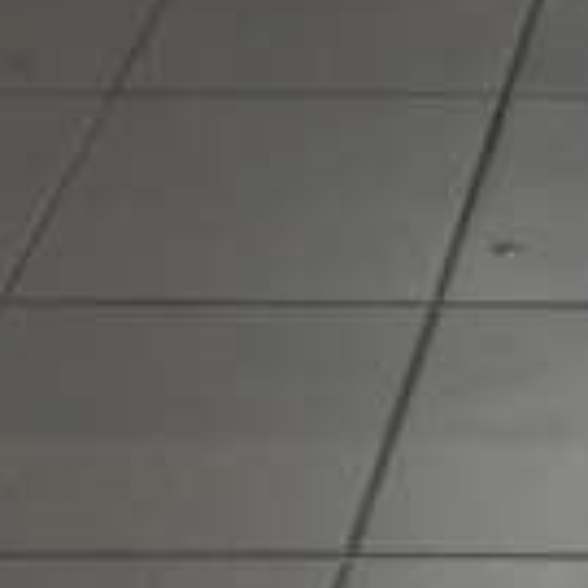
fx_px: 3978
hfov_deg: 7.9
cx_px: 1307
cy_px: -656
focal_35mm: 207
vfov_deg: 8.0
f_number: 4
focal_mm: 20
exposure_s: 1/160
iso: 1000
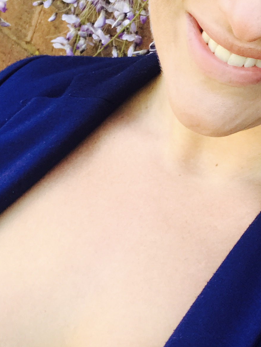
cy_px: 64
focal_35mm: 84
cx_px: 273
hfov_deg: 17.1
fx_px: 843
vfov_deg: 22.9
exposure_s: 1/120
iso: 25
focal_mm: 2.87
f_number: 2.2
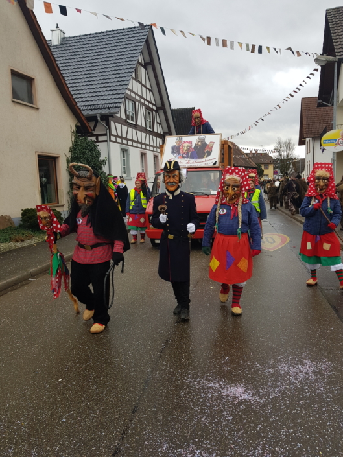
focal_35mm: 26
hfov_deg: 53.1
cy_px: 228
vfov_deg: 67.3
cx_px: 172
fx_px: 343
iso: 40
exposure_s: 1/114
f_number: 1.7
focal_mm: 4.2
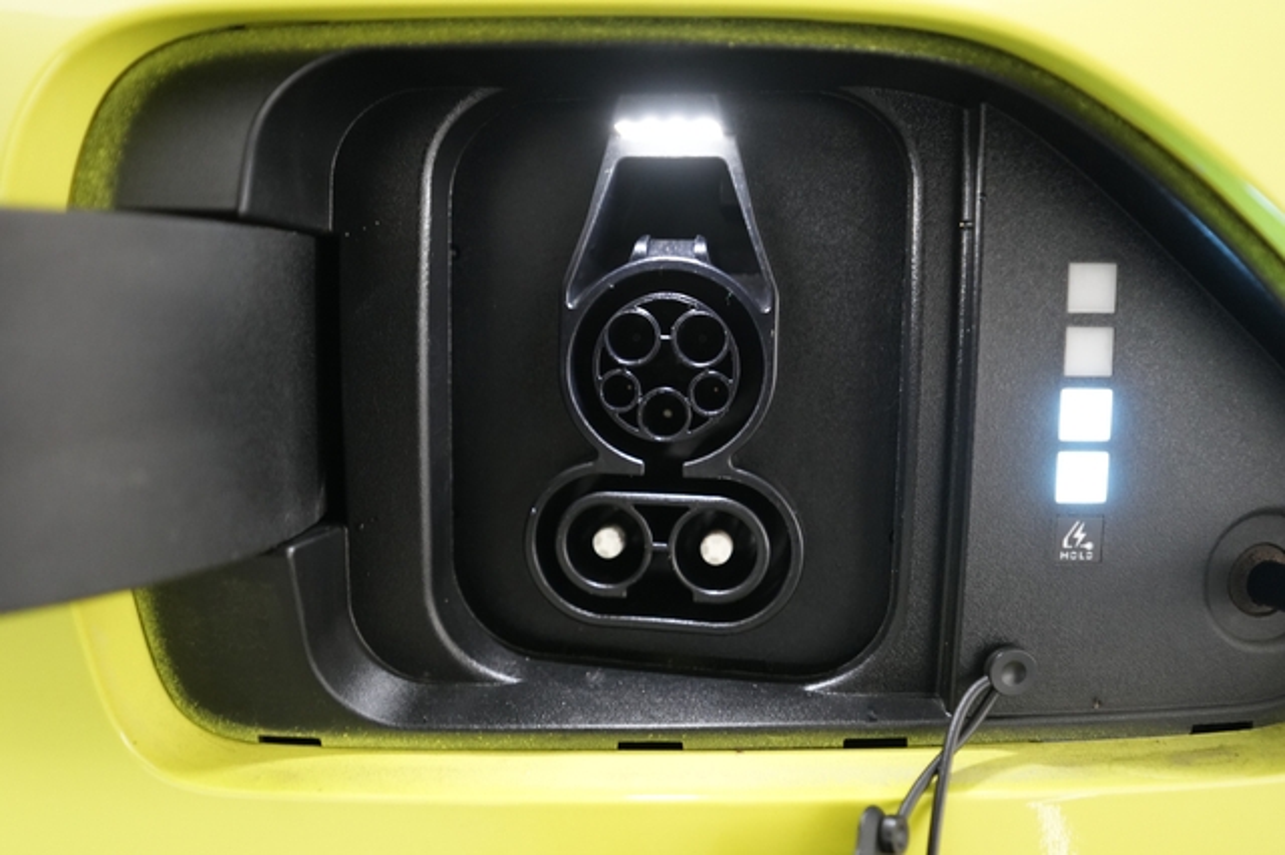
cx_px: 642
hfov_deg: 67.4
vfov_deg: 47.9
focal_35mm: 27
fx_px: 963
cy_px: 428
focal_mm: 27
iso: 4000
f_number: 2.8
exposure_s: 1/60
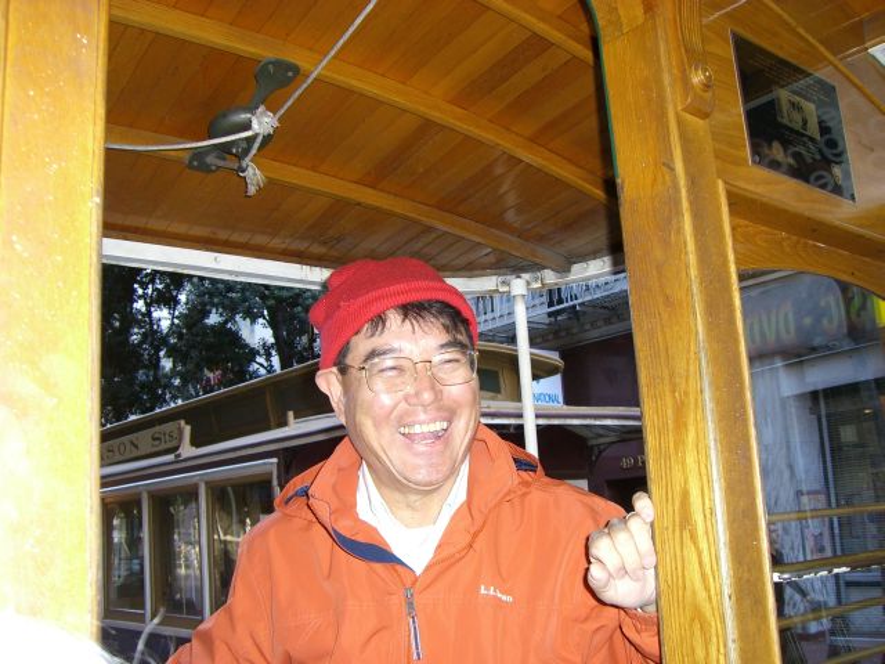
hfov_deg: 49.0
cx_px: 442
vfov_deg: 37.7
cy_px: 332
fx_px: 972
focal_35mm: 38
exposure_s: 1/60
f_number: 2.7
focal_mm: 6.2
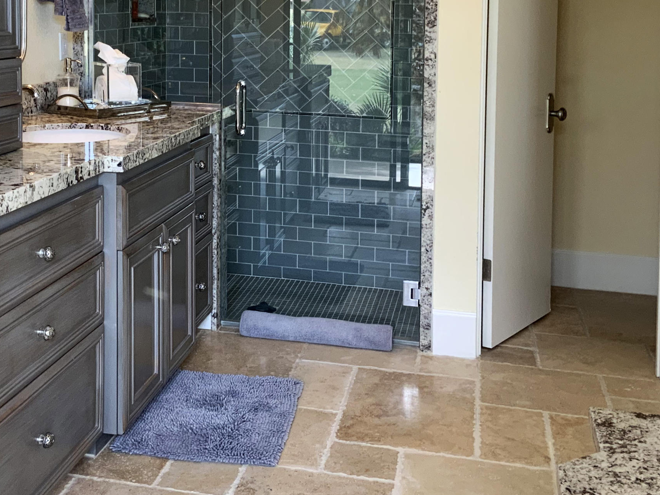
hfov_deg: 37.2
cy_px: 218
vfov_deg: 28.5
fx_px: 972
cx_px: 235
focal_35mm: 51
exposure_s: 1/120
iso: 64
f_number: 1.8
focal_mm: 3
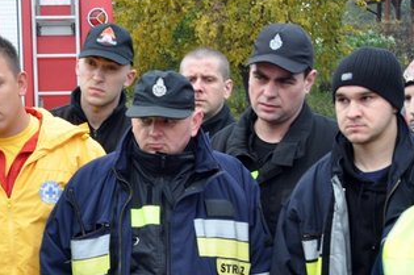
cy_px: 264
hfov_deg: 20.6
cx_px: 150
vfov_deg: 13.6
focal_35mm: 99
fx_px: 1137
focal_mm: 32
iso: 640
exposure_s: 1/30
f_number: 14
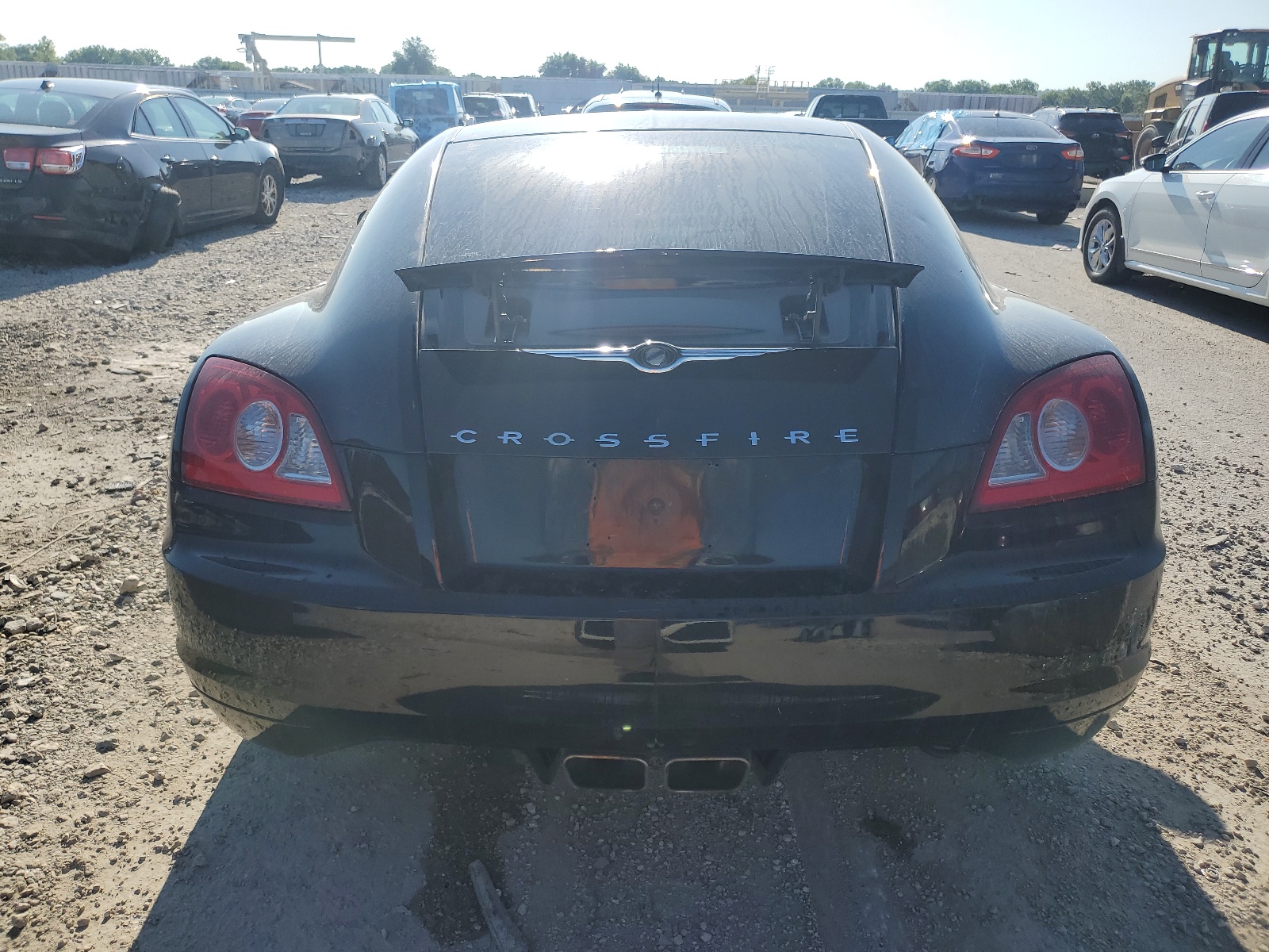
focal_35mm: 26
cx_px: 634
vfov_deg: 53.1
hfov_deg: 67.3
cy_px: 476
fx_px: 953
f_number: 1.5
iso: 50
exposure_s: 1/3333
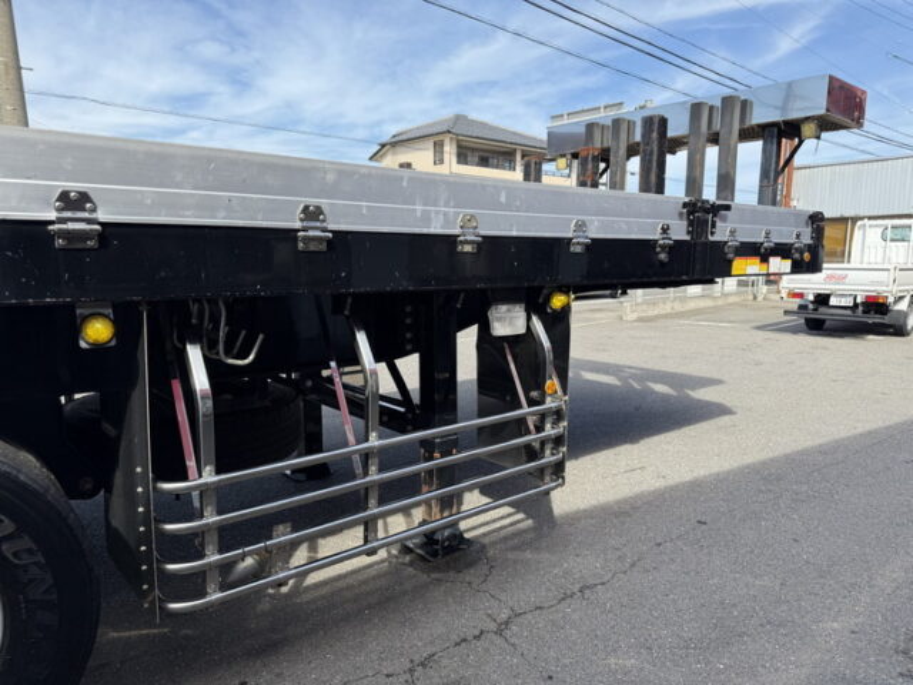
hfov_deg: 71.6
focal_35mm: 24
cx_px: 456
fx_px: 633
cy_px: 342
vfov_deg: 56.8
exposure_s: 1/1949
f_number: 1.78
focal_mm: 6.76
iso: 80
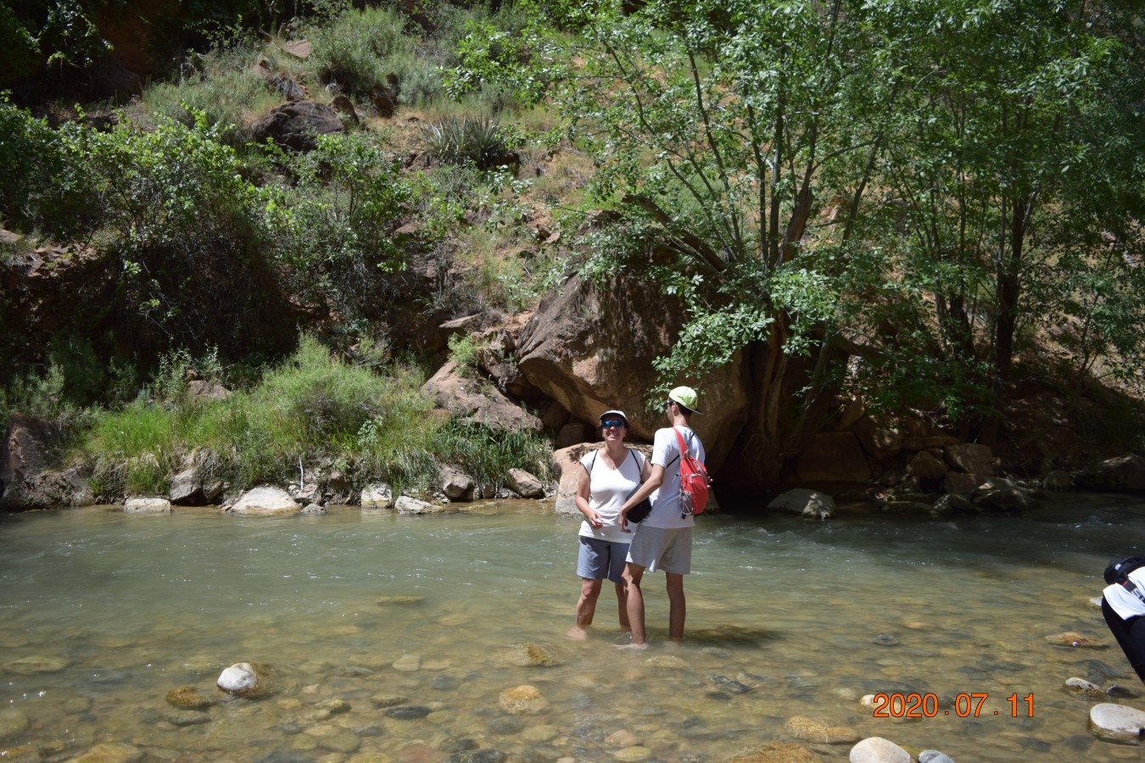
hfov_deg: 67.4
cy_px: 382
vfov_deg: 47.9
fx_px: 859
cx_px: 572
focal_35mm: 27
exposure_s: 1/2000
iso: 200
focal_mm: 18
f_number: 3.5
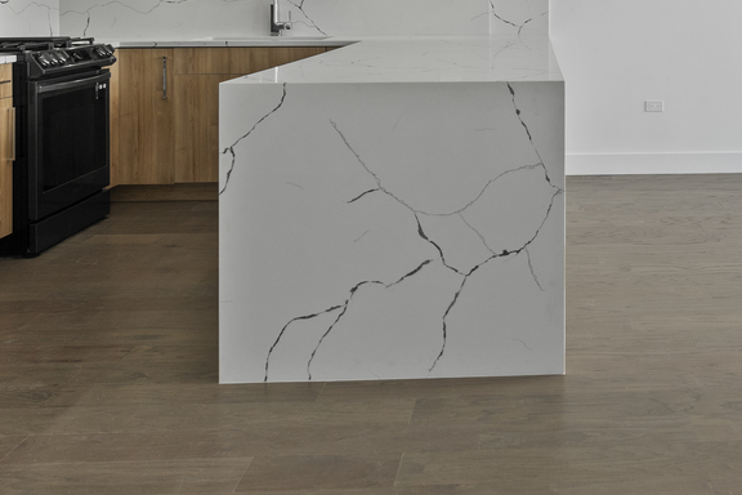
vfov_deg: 27.9
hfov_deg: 41.1
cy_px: -9
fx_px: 927
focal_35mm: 45
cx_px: 627
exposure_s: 1/25
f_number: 8
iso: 320
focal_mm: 16
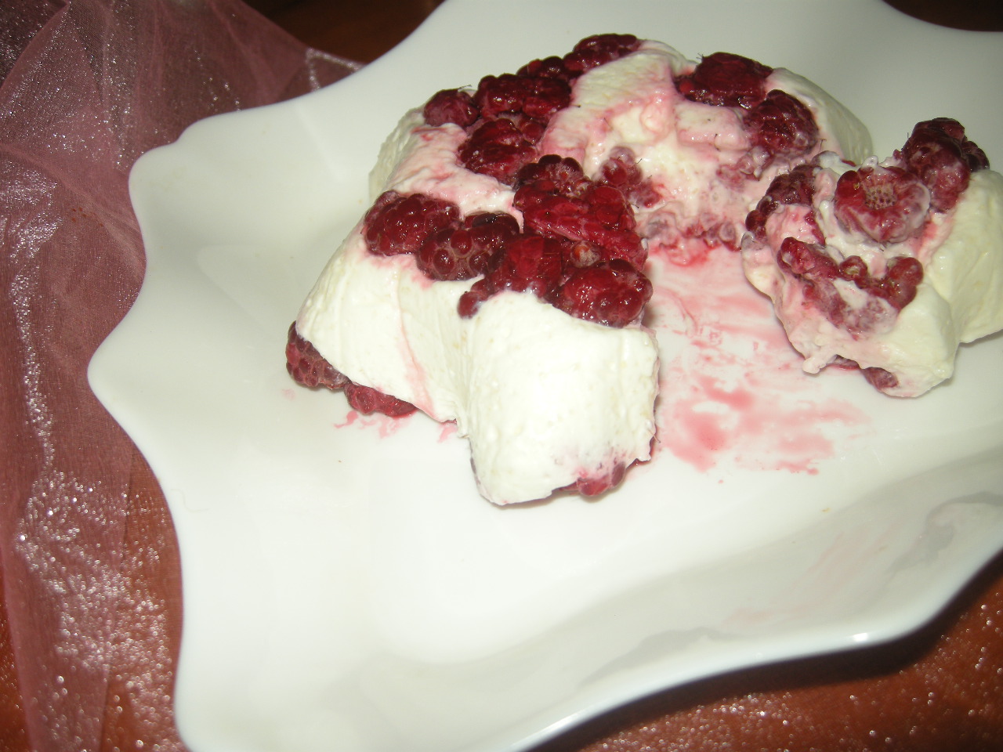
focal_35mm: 35
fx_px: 1014
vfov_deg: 40.7
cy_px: 376
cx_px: 502
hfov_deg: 52.6
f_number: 2.7
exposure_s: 1/60
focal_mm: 7.5
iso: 64
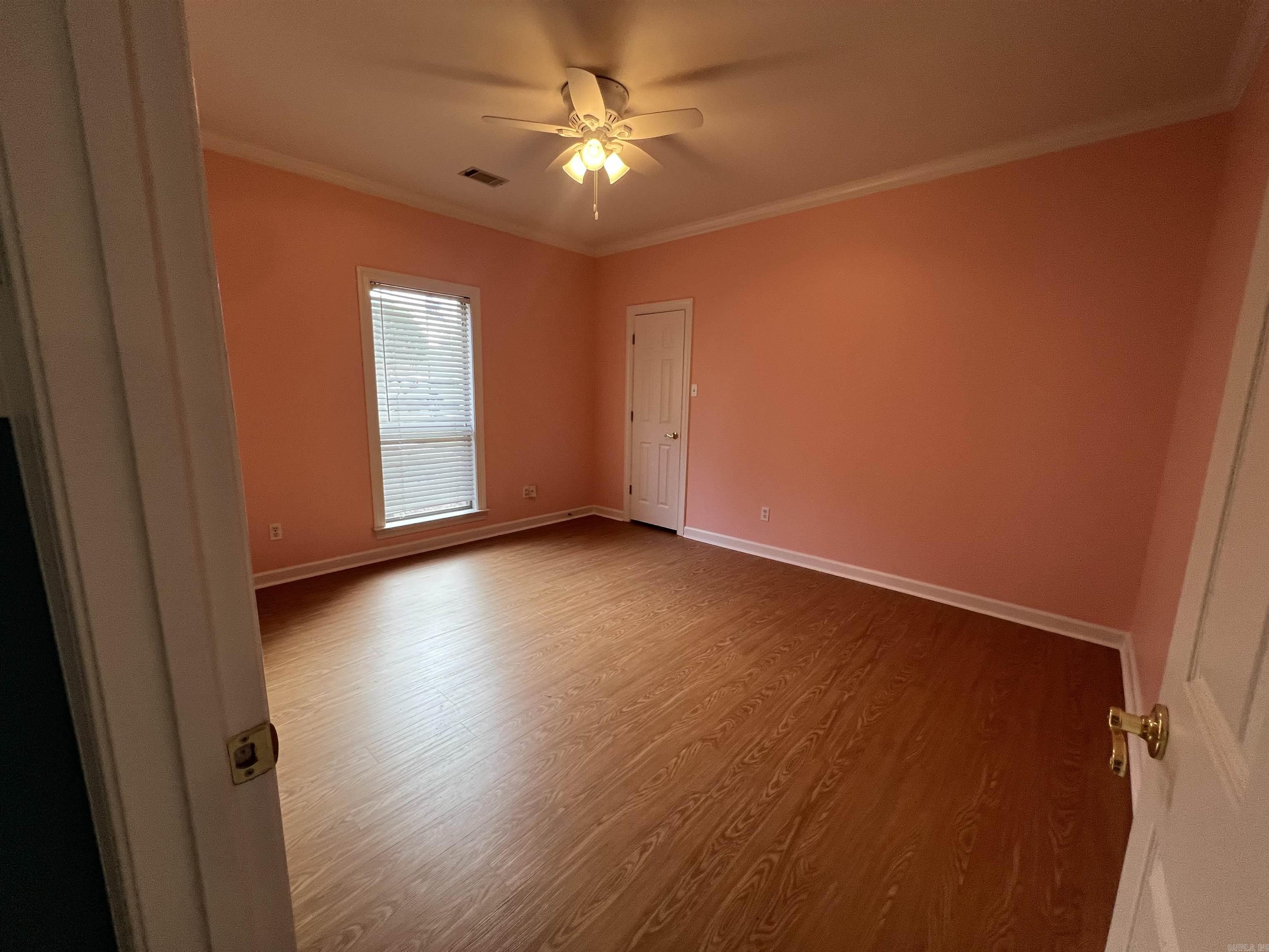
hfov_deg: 106.2
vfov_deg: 89.9
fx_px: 477
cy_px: 476
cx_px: 634
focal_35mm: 13
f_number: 1.8
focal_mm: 1.57
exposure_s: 1/120
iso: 160
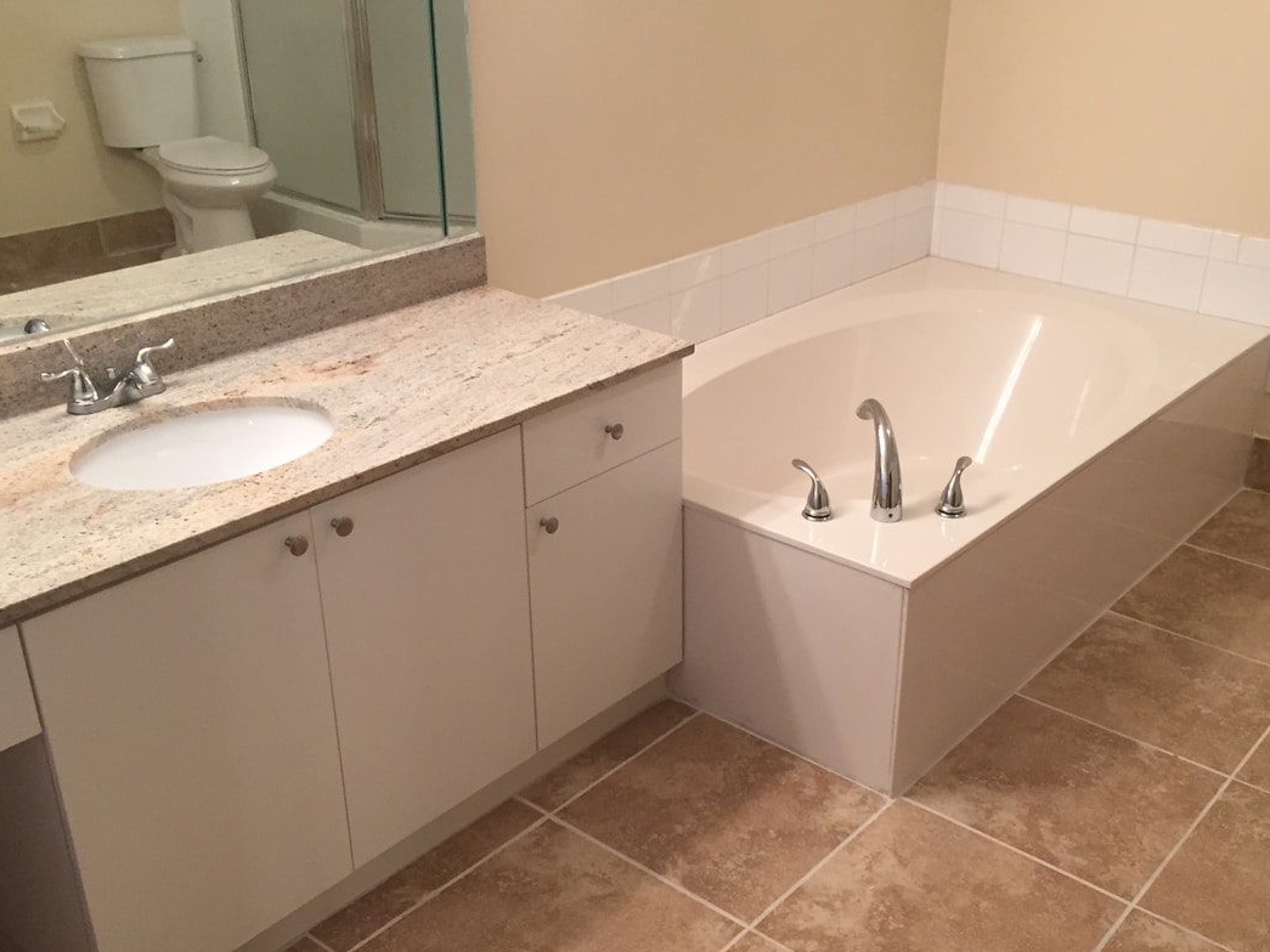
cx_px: 727
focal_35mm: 37
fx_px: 1358
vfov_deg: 38.6
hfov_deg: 50.0
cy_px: 527
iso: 125
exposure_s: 1/30
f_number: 2.2
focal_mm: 4.15
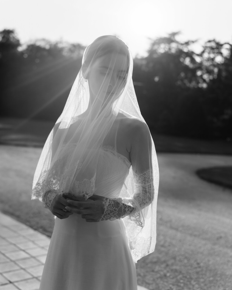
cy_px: 144
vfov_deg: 42.9
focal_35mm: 43
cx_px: 116
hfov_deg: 34.9
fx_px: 369
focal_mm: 38
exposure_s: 1/2500
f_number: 2.8
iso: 100
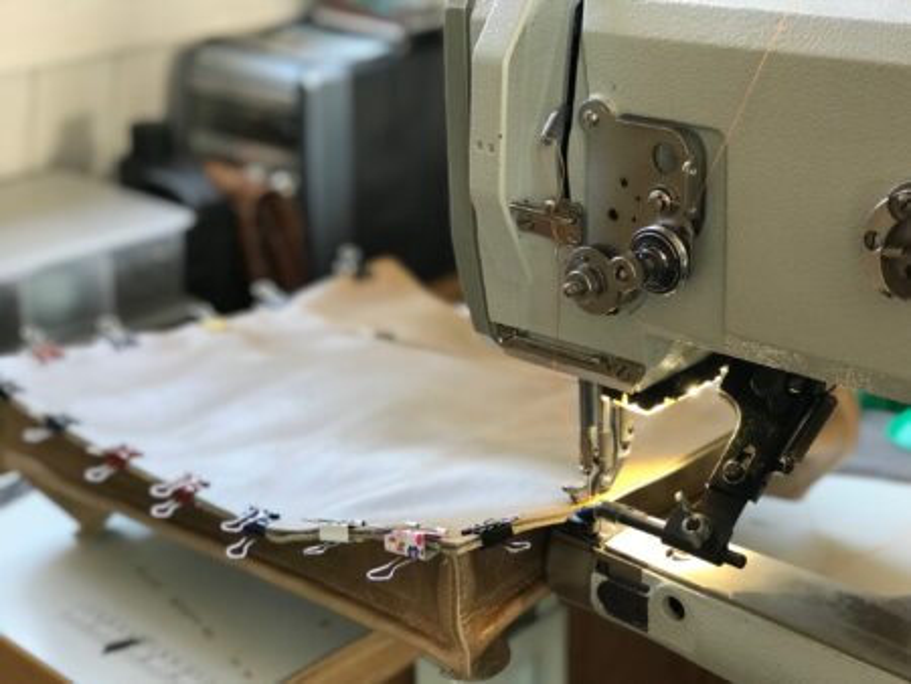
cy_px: 342
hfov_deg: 33.8
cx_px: 456
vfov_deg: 25.7
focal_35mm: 57
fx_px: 1501
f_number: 2.8
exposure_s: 1/99
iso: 160
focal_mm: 6.6
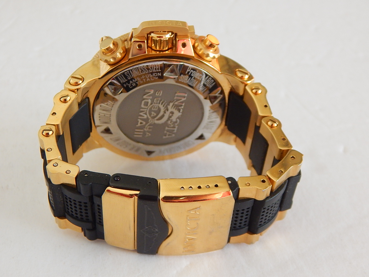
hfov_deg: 35.5
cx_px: 184
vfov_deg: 27.0
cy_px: 138
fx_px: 576
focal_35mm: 54
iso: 400
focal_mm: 9.7
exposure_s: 1/125
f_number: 3.8
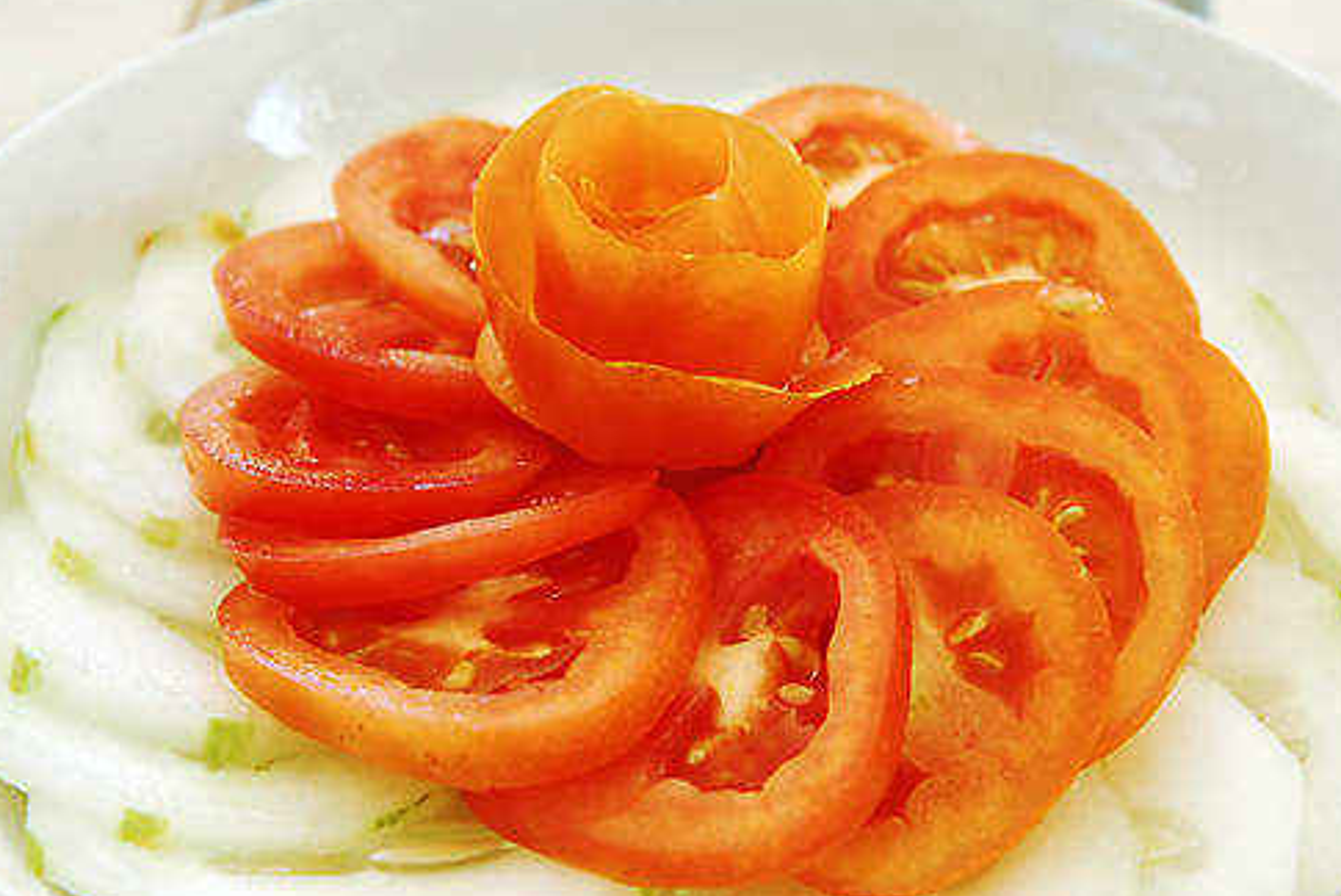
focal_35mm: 84
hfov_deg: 24.3
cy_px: 536
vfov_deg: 16.3
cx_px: 730
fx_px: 3117
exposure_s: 1/60
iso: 200
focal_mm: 45
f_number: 8
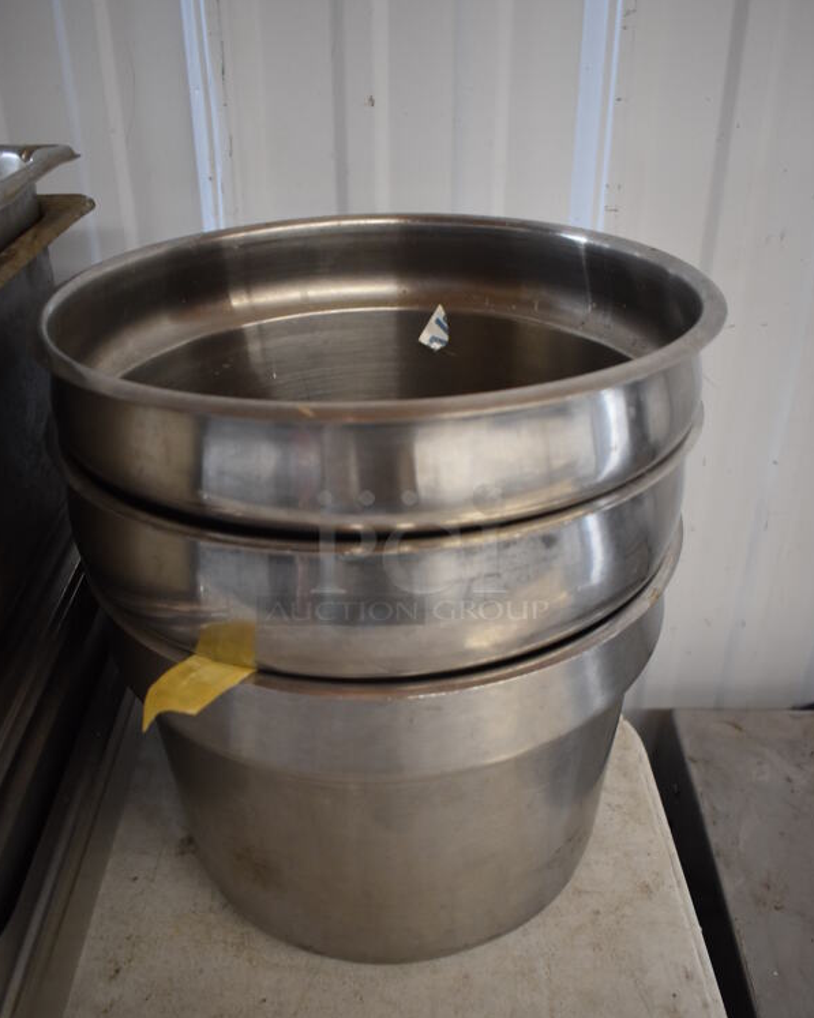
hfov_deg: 47.1
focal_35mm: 31
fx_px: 934
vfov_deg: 57.1
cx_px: 409
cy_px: 554
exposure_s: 1/125
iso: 1400
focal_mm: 18
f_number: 3.5
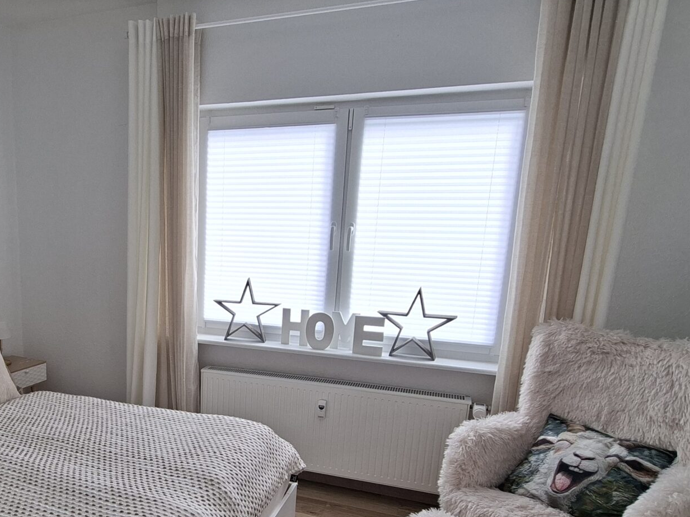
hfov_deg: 62.4
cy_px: 353
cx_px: 190
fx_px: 538
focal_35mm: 27
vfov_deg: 50.2
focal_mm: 1.74
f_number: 2.2
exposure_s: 1/50
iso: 40
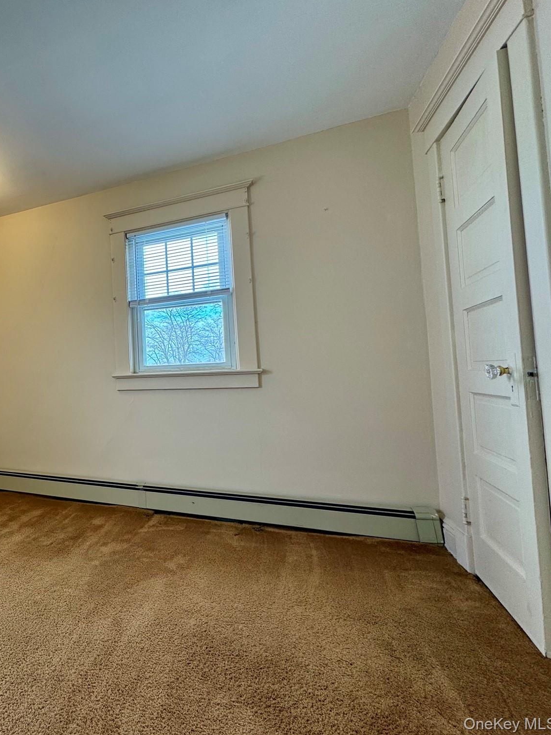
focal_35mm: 19
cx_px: 64
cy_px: 361
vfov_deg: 84.7
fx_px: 403
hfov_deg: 59.4
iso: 50
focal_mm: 2.22
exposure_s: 1/120
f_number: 2.2
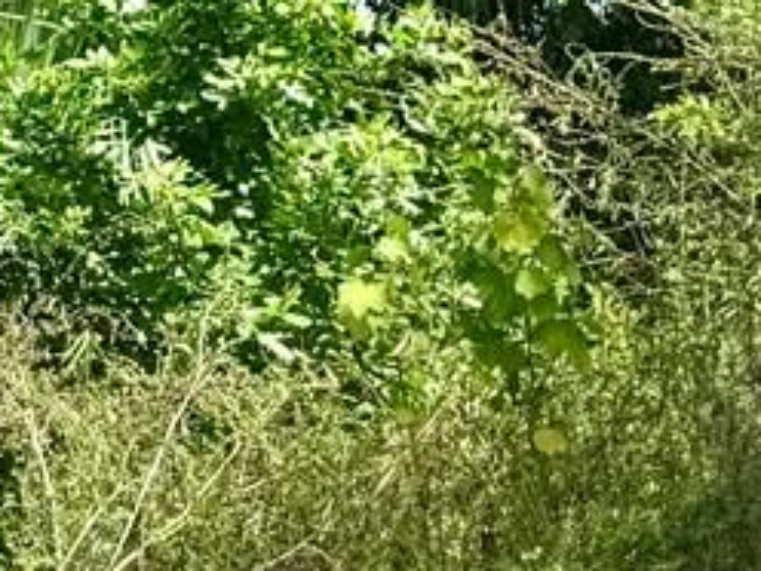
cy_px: -114
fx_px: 3408
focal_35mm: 155
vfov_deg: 9.4
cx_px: -930
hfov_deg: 11.1
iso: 80
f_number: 1.78
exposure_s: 1/2445
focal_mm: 6.76
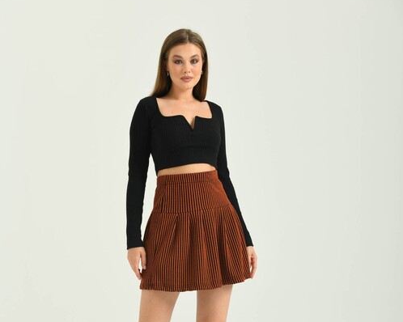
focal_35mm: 99
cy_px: 278
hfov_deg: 19.4
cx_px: 202
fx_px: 1180
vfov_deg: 15.4
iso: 100
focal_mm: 70
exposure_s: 1/160
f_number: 6.3
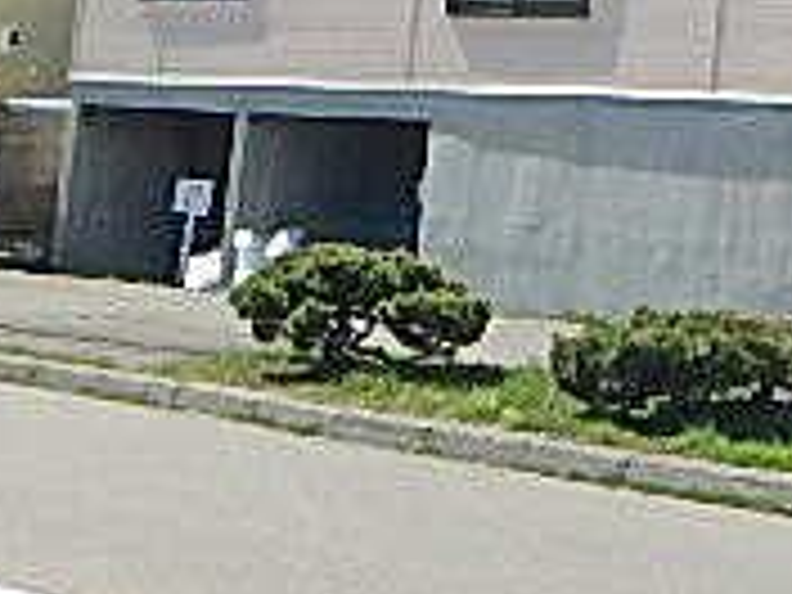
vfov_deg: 10.8
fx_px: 2997
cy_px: -374
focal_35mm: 131
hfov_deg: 13.8
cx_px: 1296
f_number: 5
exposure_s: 1/400
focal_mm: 6.4
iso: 125
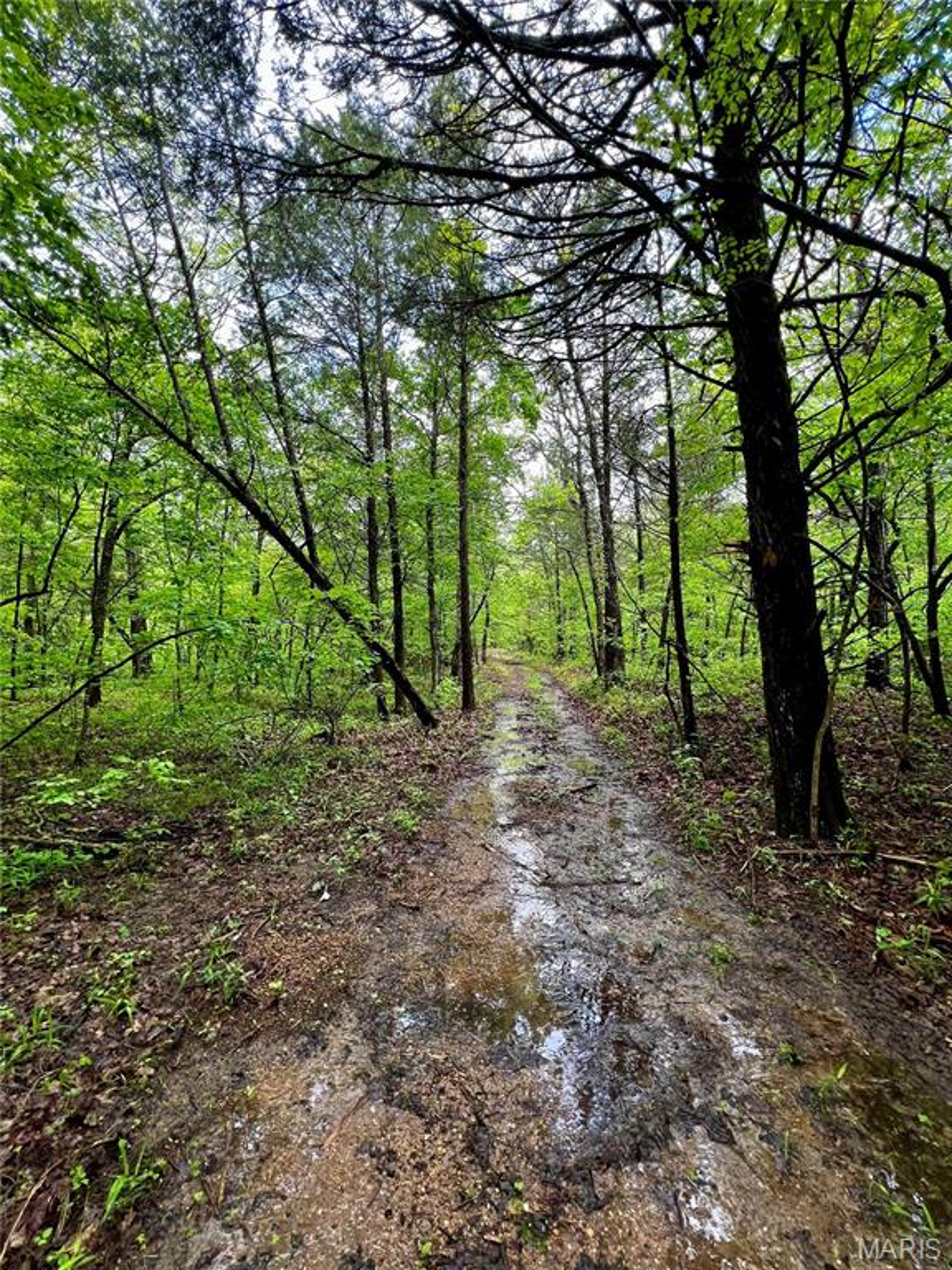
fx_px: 477
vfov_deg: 106.2
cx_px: 476
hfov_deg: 89.9
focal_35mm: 13
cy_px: 635
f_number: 1.8
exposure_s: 1/99
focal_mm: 1.57
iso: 40
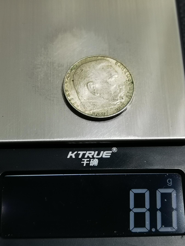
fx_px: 506
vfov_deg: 27.4
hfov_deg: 20.7
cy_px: 123
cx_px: 92
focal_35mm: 71
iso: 100
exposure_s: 1/100
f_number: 1.9
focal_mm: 6.67
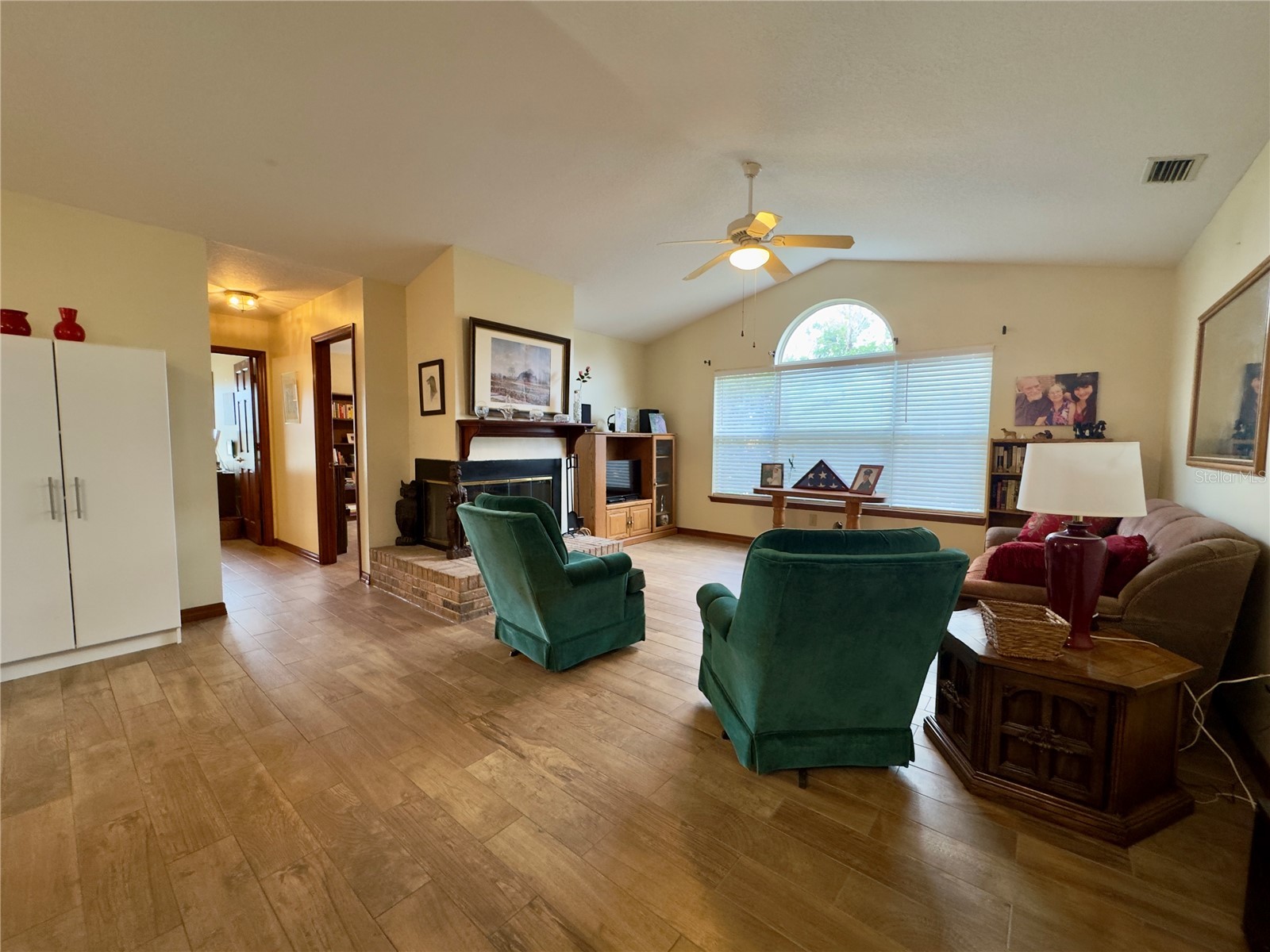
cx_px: 635
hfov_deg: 102.1
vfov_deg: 85.7
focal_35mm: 14
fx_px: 514
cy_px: 476
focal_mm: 2.22
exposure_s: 1/60
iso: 250
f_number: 2.2
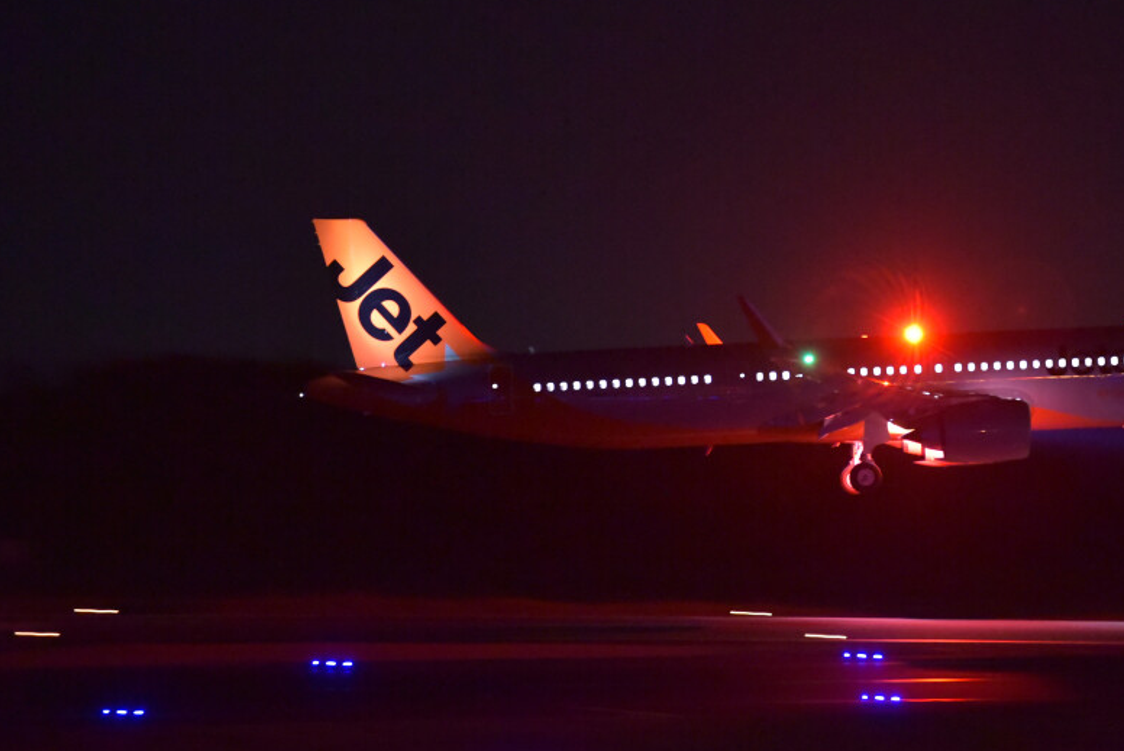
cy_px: 339
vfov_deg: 5.2
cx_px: 842
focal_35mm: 263
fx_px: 8214
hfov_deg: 7.8
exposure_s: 1/40
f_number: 2.8
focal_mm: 170
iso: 12800
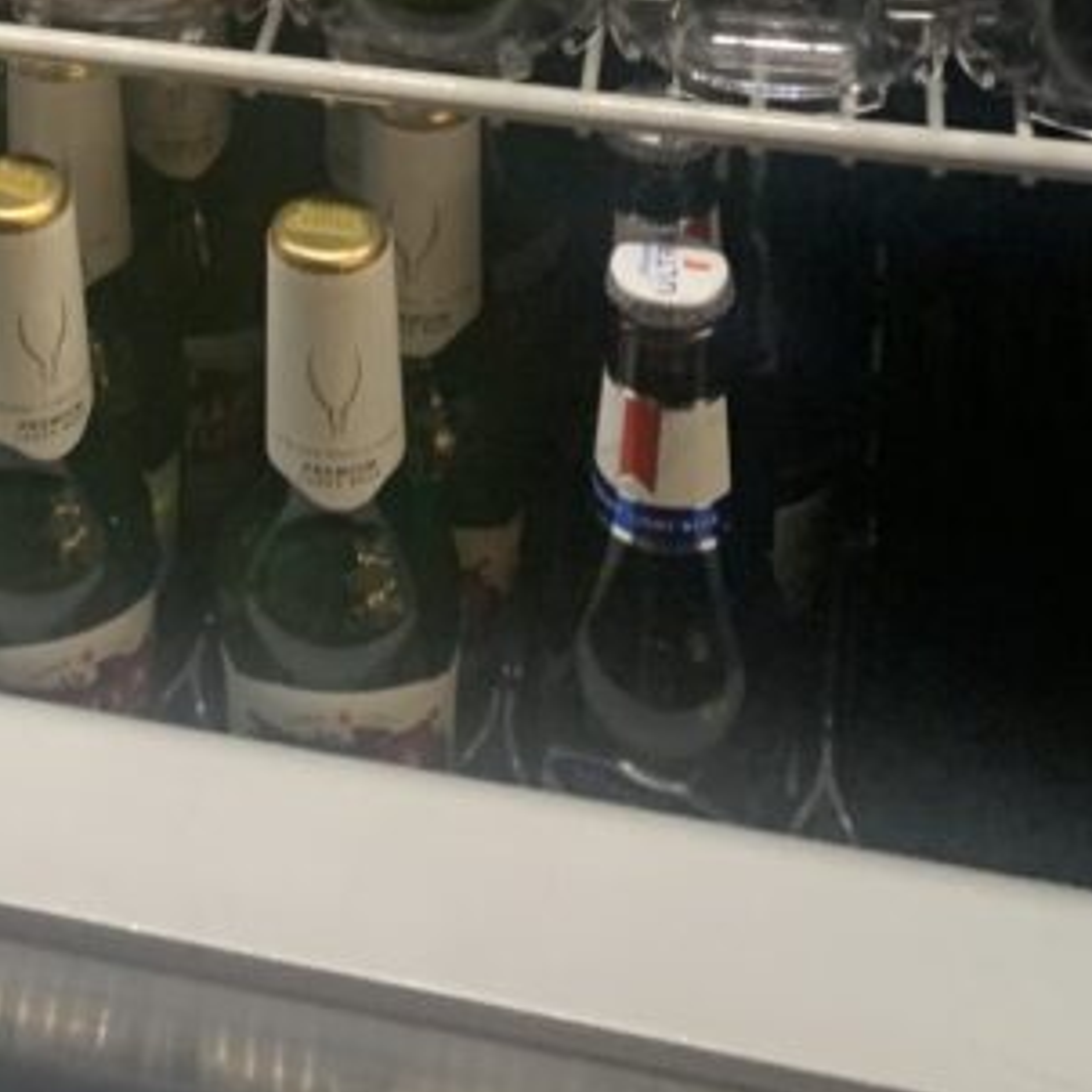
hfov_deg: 21.4
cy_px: -409
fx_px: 2784
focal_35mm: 78
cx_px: -7
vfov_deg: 20.0
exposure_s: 1/60
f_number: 1.8
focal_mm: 4.25
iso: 250
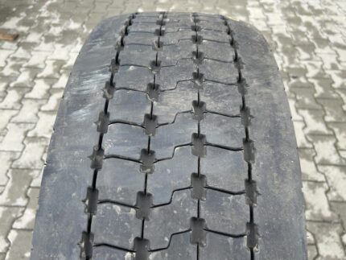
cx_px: 173
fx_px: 260
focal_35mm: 26
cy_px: 130
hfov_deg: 67.3
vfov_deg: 53.1
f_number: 1.5
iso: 40
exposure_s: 1/290
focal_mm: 5.7
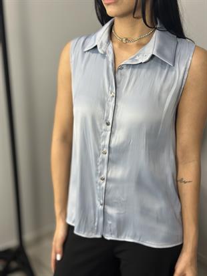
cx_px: 104
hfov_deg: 30.3
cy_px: 138
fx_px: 383
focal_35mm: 48
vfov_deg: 39.6
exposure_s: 1/100
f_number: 1.78
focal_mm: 6.86
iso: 80
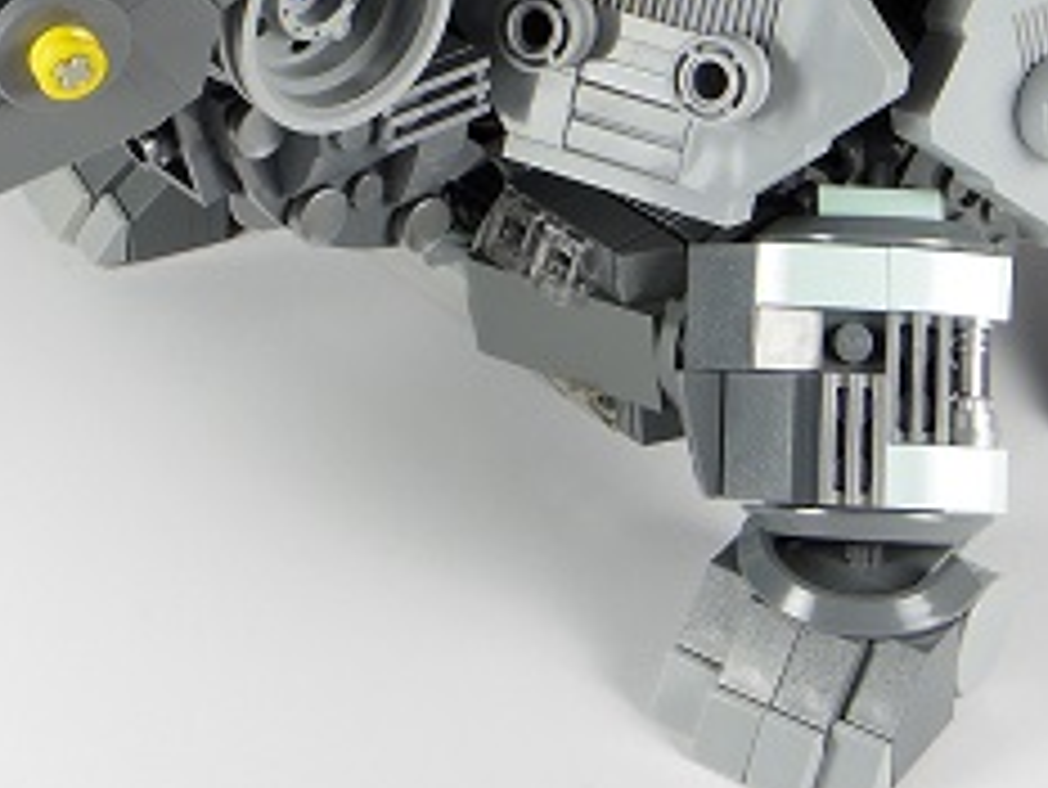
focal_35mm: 103
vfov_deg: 14.0
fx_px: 3120
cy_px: -113
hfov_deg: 19.1
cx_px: 513
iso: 100
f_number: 7.1
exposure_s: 1/15
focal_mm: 8.8
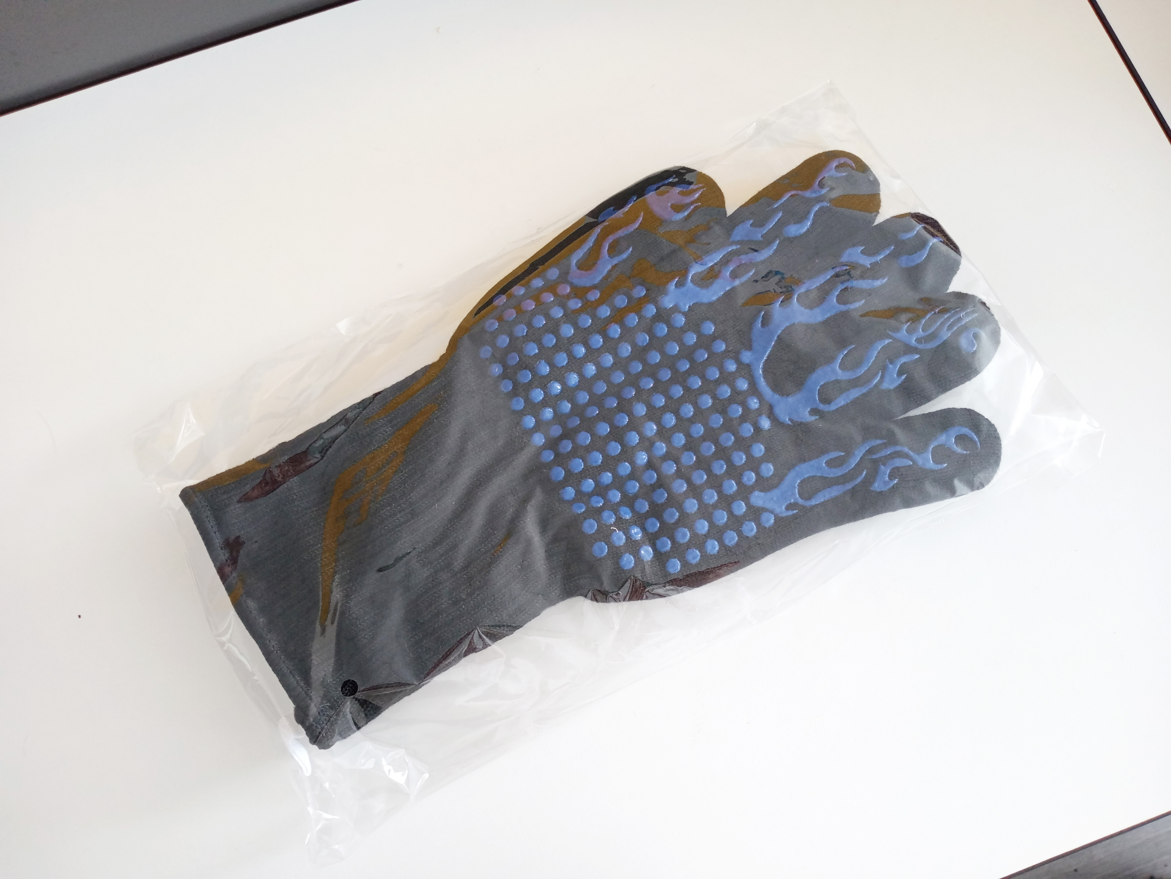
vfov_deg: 49.7
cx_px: 586
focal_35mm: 28
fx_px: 947
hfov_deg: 63.4
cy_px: 440
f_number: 1.8
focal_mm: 4.05
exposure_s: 1/33.3
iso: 749
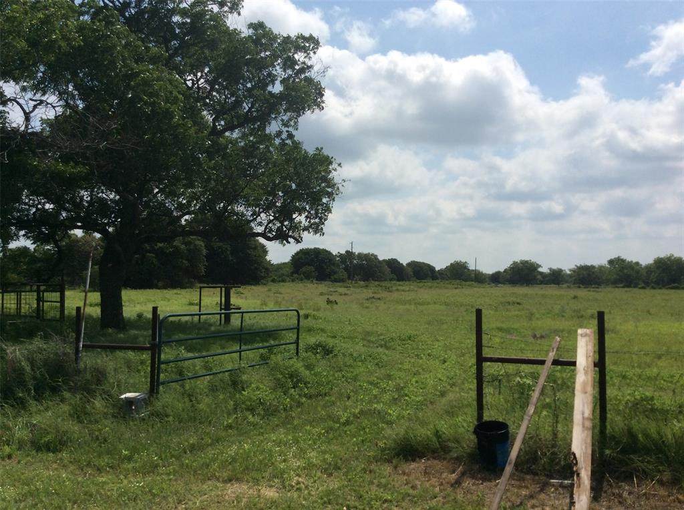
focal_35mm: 32
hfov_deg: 56.9
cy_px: 255
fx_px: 631
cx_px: 342
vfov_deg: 44.0
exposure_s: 1/3817
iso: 32
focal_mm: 3.3
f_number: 2.4
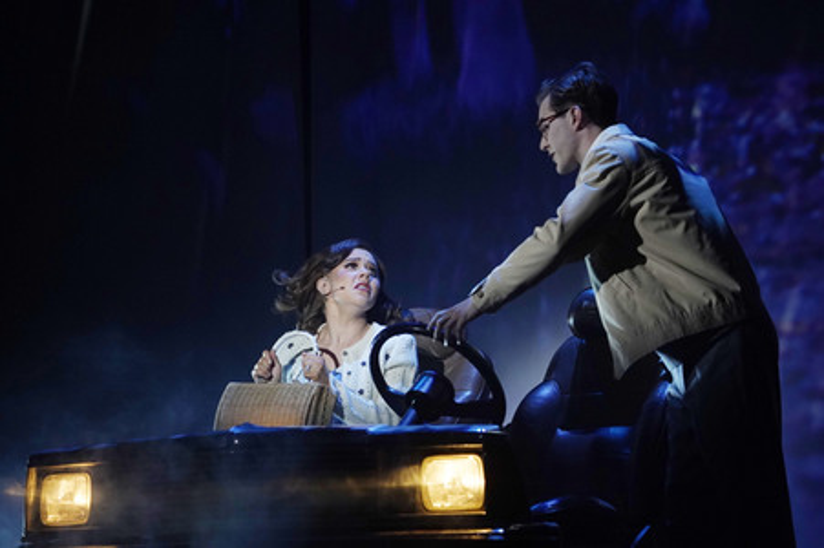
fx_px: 4574
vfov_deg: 6.9
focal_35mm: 200
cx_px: 412
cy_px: 274
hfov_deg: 10.3
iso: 3200
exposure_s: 1/160
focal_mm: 200
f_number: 5.6
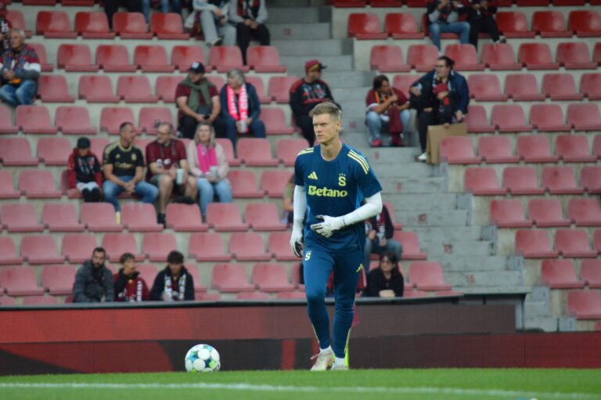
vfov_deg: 3.1
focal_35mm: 450
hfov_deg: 4.6
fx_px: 7507
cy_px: 200
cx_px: 300
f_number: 5.6
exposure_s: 1/640
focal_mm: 300
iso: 1600
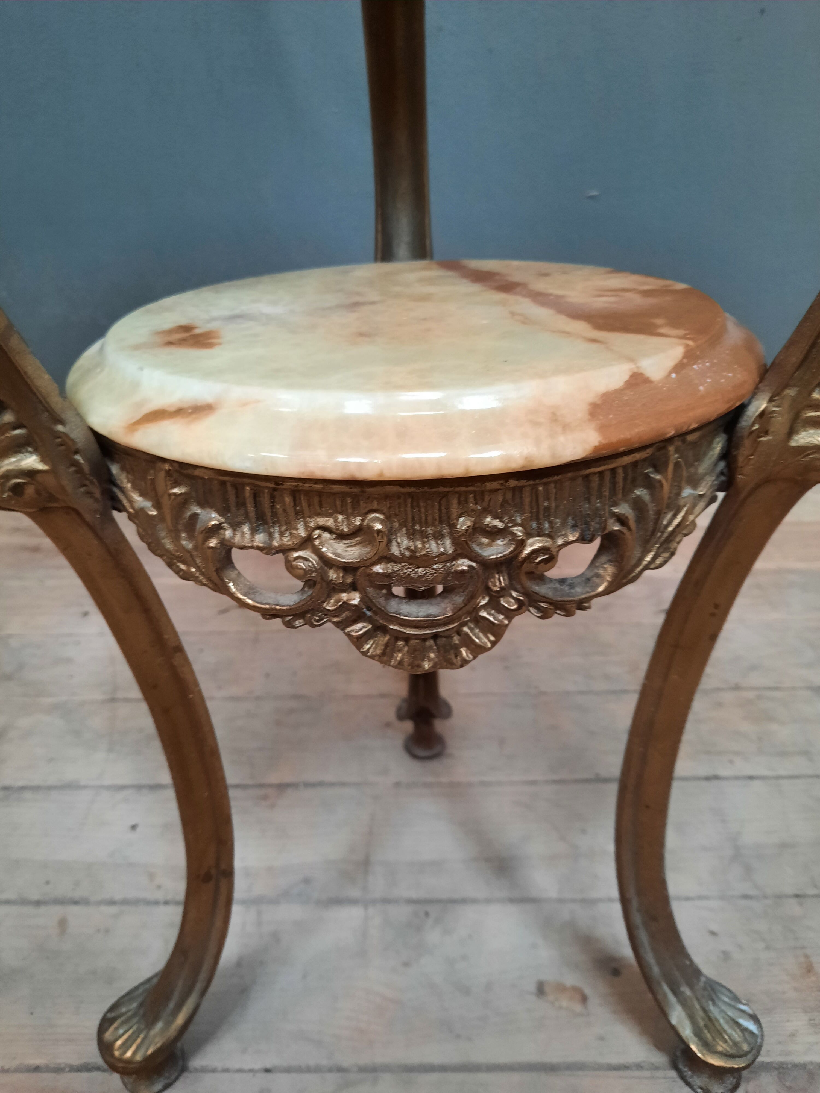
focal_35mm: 25
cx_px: 410
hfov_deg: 54.9
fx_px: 790
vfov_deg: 69.4
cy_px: 546
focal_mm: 4.6
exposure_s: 1/50
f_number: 2
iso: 320
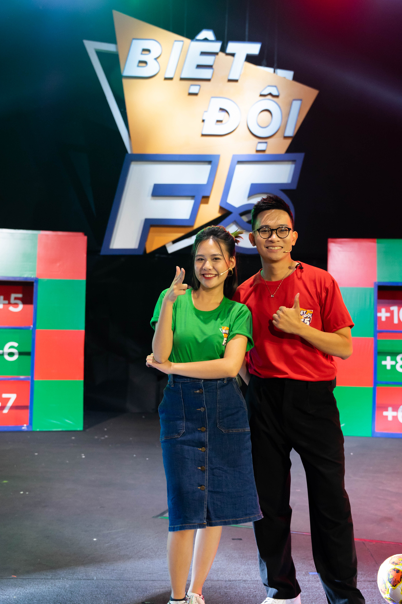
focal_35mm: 39
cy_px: 327
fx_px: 652
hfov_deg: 34.2
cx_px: 237
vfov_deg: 49.6
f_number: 3.2
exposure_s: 1/200
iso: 1250
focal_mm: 32.8
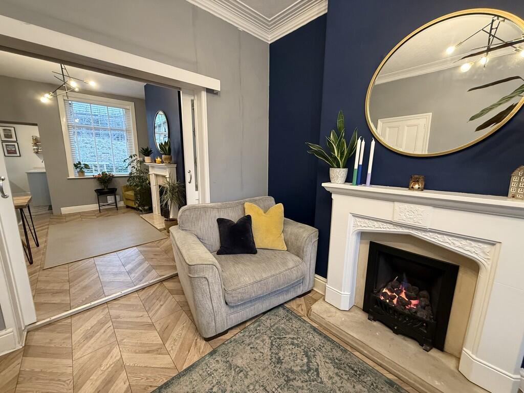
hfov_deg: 102.1
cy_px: 196
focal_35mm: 14
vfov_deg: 85.7
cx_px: 262
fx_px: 212
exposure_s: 1/50
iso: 320
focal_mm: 2.22
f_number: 2.2
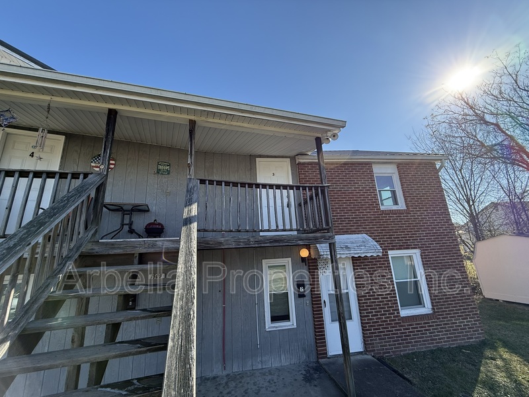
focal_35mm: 14
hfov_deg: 102.1
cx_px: 264
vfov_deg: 85.7
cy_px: 198
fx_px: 214
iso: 64
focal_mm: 2.22
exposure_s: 1/770
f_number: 2.2
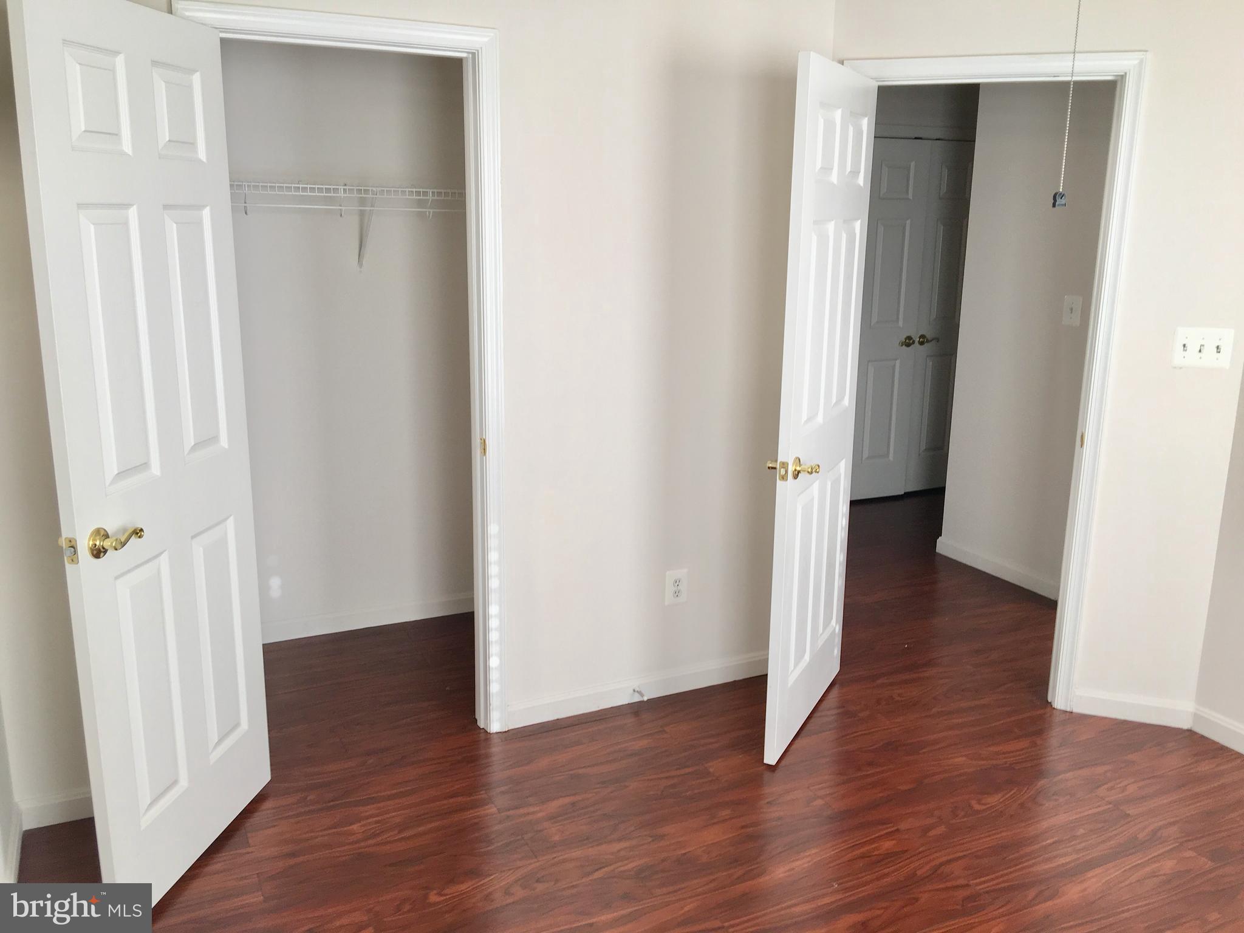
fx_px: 1042
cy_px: 466
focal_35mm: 29
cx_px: 622
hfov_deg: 61.7
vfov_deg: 48.2
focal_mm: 4.15
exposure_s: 1/50
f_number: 2.2
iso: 25
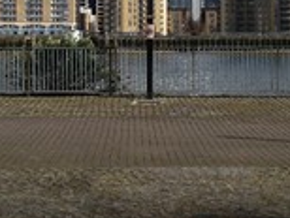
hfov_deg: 18.3
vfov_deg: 13.8
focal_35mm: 107
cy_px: 23
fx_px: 898
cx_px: 139
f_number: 2.4
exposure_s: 1/2169
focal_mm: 4.12
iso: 64
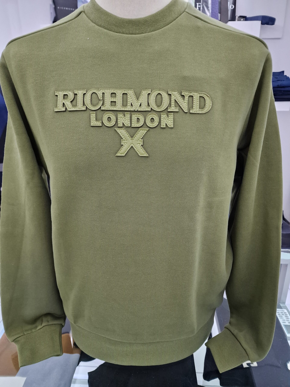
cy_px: 194
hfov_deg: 58.9
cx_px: 145
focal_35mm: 23
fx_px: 257
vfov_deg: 73.9
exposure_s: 1/100
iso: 320
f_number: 1.8
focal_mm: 6.4
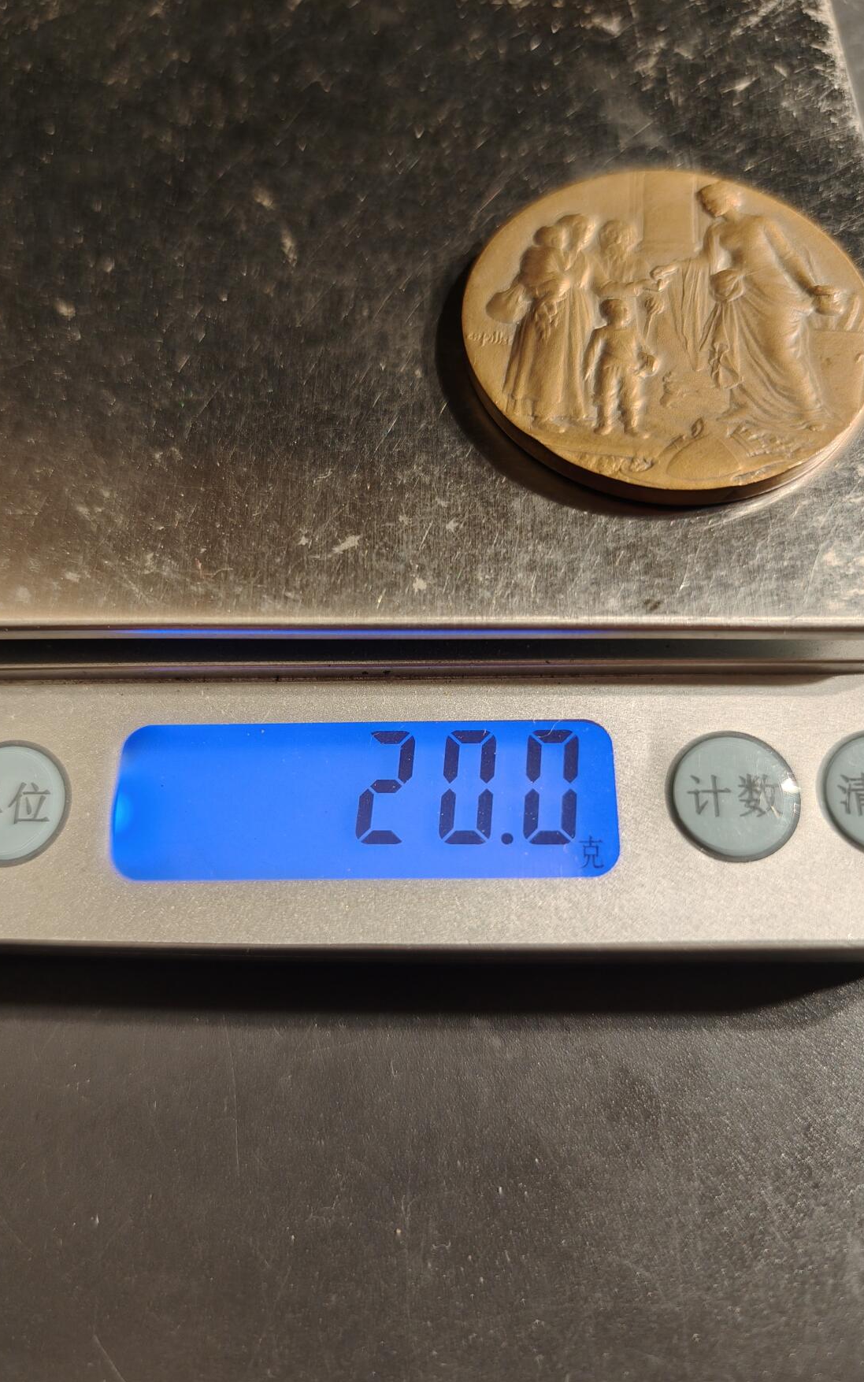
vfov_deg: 72.5
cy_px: 695
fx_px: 942
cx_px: 383
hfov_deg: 49.2
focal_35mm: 25
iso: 250
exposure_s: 1/123
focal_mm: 6.06
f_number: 1.6
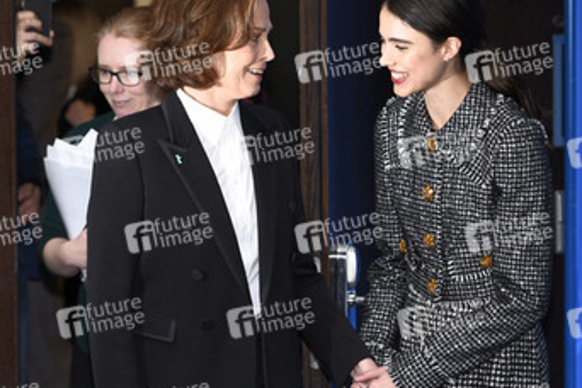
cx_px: 294
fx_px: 2344
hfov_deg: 14.2
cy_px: 191
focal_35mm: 145
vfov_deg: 9.5
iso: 640
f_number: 3.5
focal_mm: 110
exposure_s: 1/500
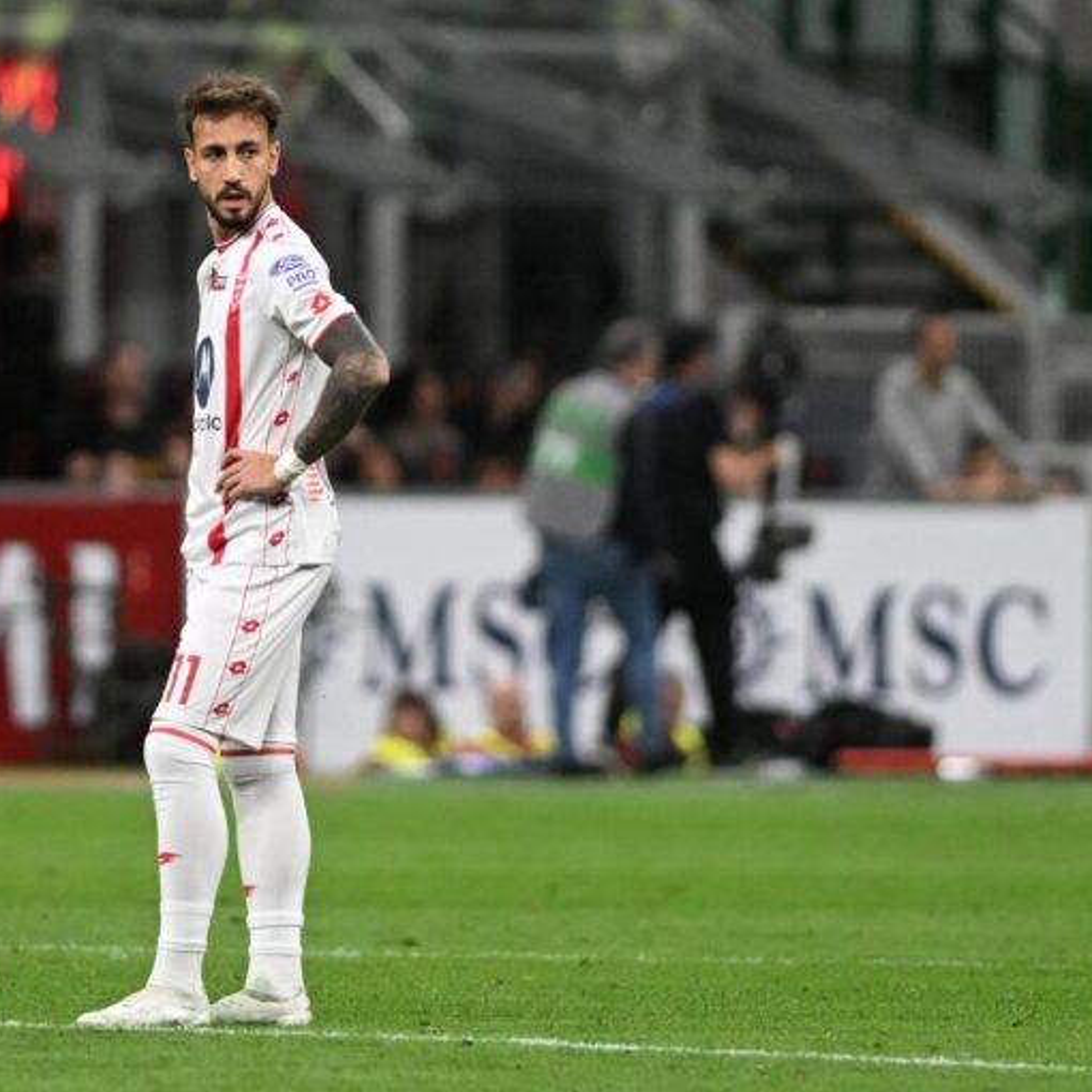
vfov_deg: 3.0
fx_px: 20558
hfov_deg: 3.0
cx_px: 360
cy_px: 546
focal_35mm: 576
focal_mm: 300
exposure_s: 1/2000
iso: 2500
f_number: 2.8
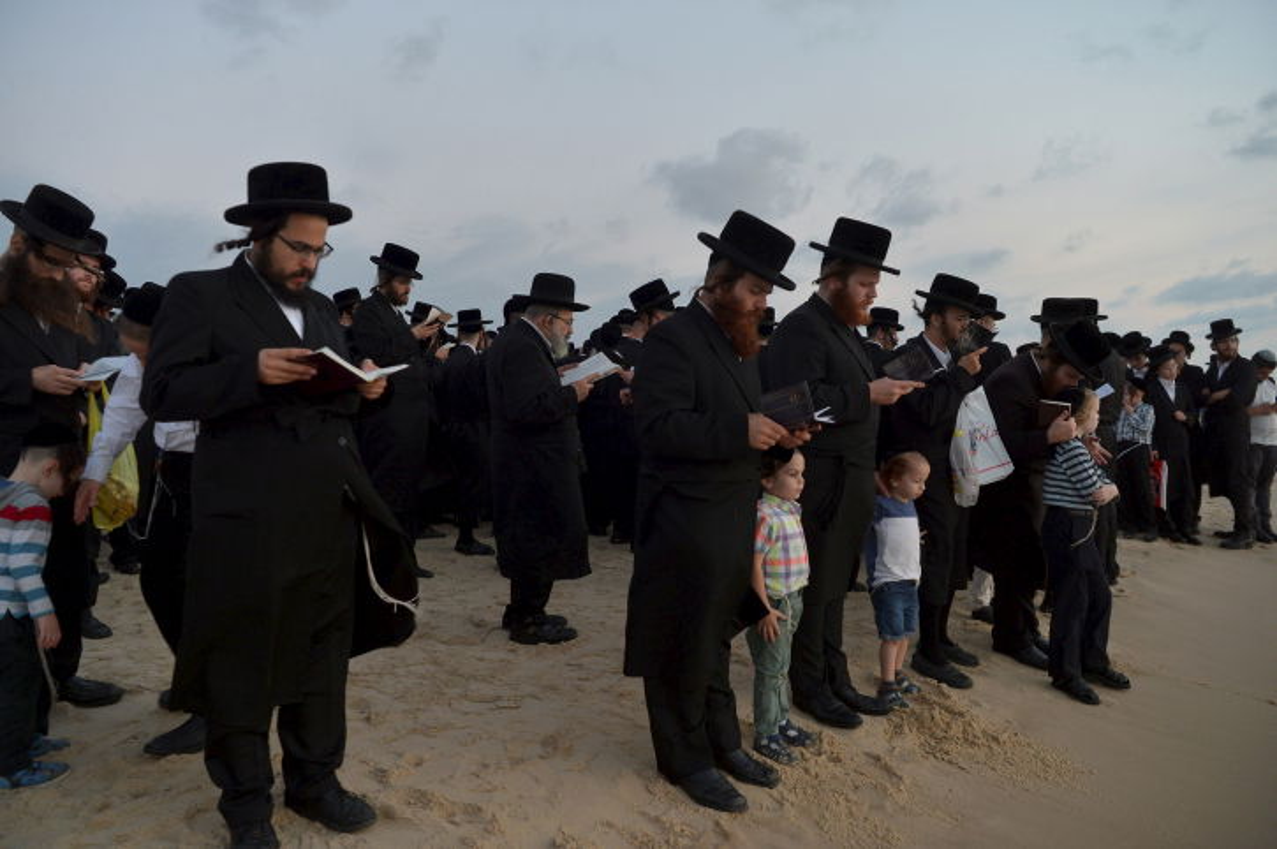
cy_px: 424
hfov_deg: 67.4
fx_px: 957
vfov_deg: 47.8
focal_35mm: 27
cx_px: 638
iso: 1000
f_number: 4
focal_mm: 27
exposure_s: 1/125
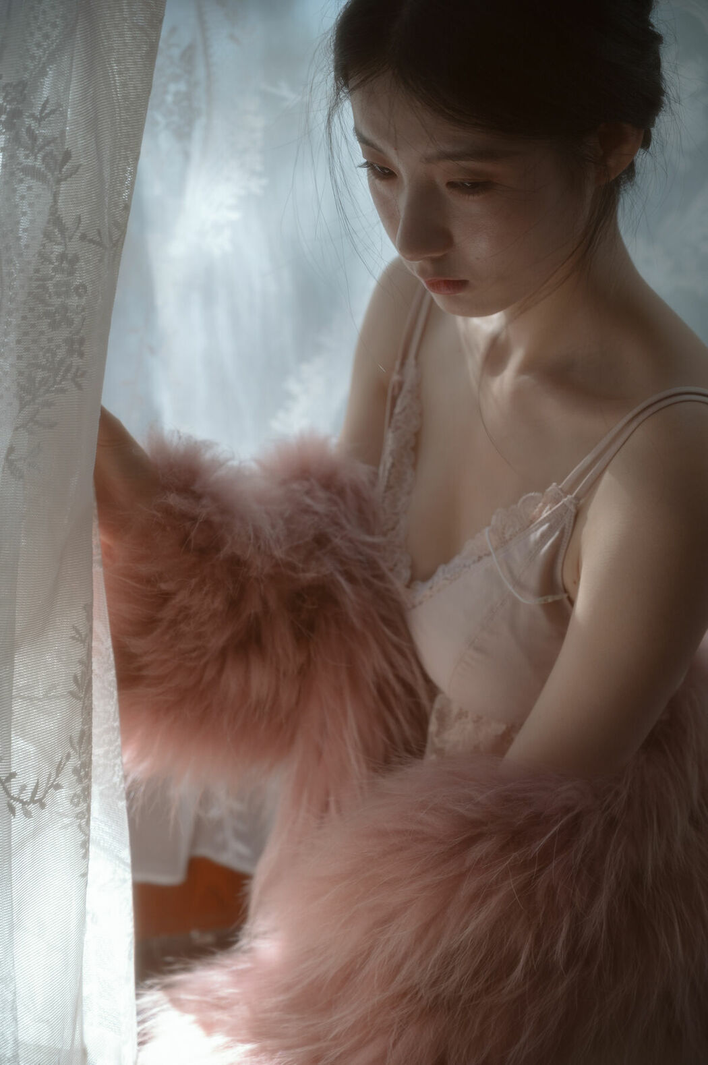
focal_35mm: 70
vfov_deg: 28.9
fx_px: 2068
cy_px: 532
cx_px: 354
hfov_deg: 19.4
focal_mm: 70
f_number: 4
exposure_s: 1/125
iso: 250
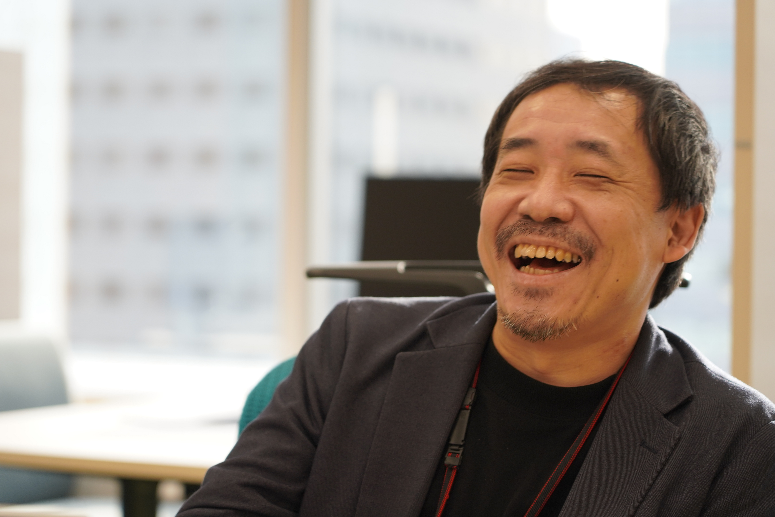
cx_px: 388
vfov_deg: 13.0
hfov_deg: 19.5
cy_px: 258
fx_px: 2260
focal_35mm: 105
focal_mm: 105
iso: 640
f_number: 4
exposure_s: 1/160
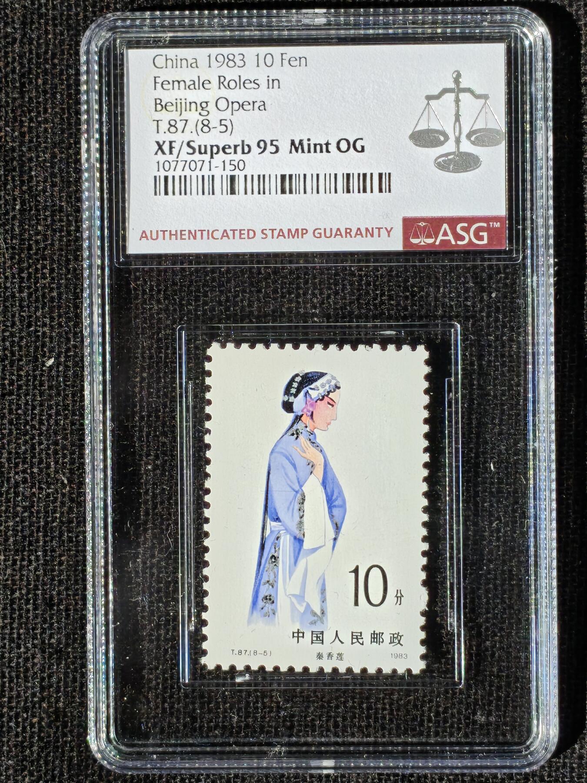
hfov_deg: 13.6
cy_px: 392
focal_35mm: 109
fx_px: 2464
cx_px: 294
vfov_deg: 18.0
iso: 50
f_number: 1.5
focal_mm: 4.94
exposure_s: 1/2118
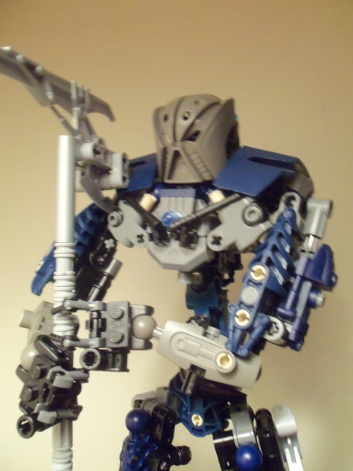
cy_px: 236
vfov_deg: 60.0
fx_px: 408
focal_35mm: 30
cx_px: 178
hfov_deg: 46.8
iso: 320
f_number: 3.4
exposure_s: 1/30
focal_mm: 5.2
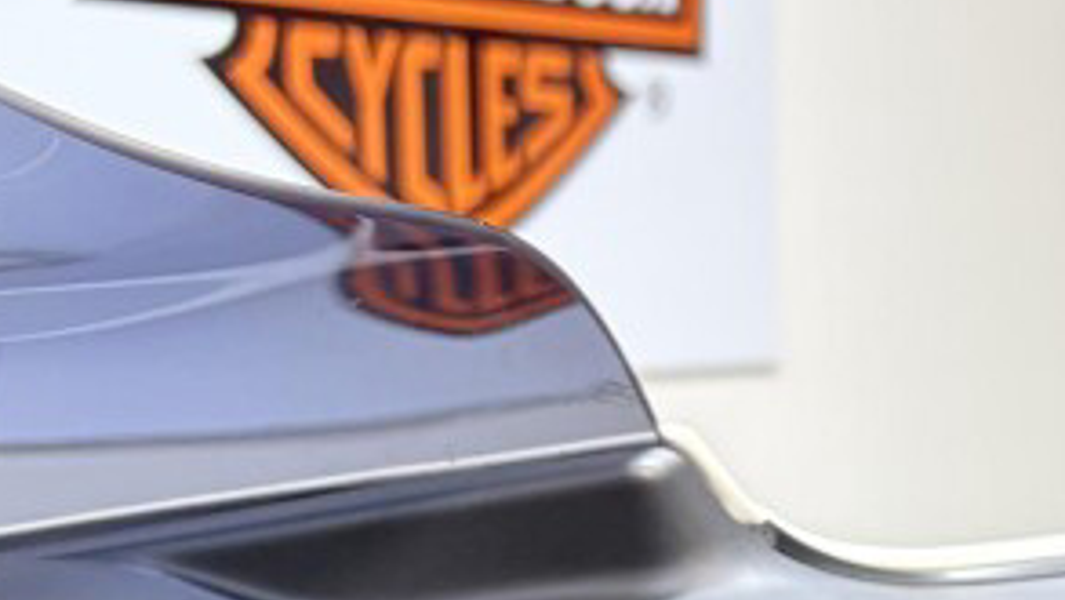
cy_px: 815
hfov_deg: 18.5
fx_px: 2909
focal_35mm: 103
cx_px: 1568
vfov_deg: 11.4
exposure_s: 1/120
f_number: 1.6
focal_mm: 5.96
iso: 64
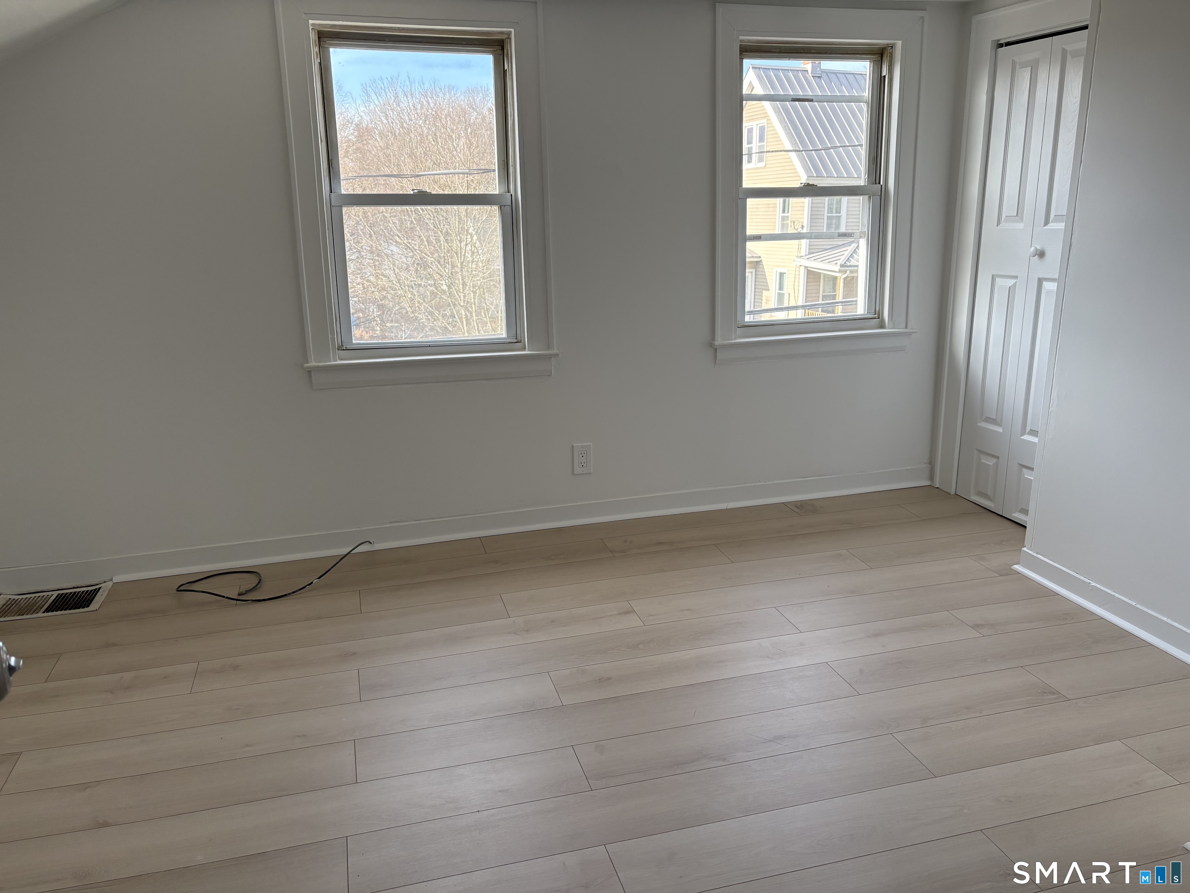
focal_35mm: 26
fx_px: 894
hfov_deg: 67.3
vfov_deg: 53.1
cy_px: 446
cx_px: 595
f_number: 1.6
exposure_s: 1/229
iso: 64
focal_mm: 5.96
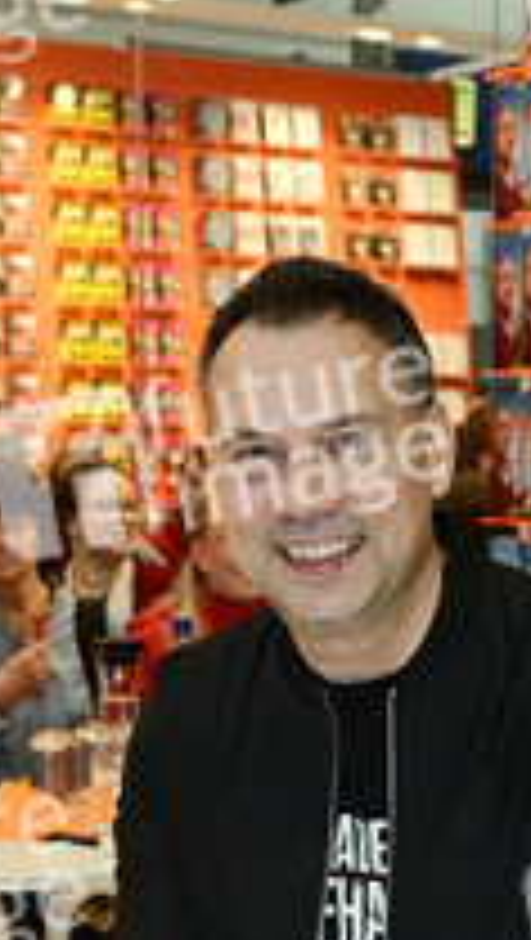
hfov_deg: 14.8
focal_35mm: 82
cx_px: 346
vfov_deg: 25.6
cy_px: 679
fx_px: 2047
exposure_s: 1/200
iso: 1600
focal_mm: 41
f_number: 6.3
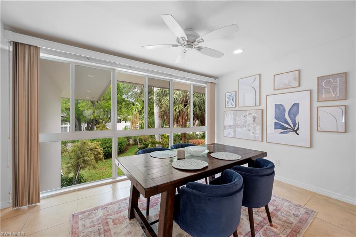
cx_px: 178
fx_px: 138
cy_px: 118
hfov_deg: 104.3
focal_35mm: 14
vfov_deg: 81.1
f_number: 7.1
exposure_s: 1/10
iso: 800
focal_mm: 14
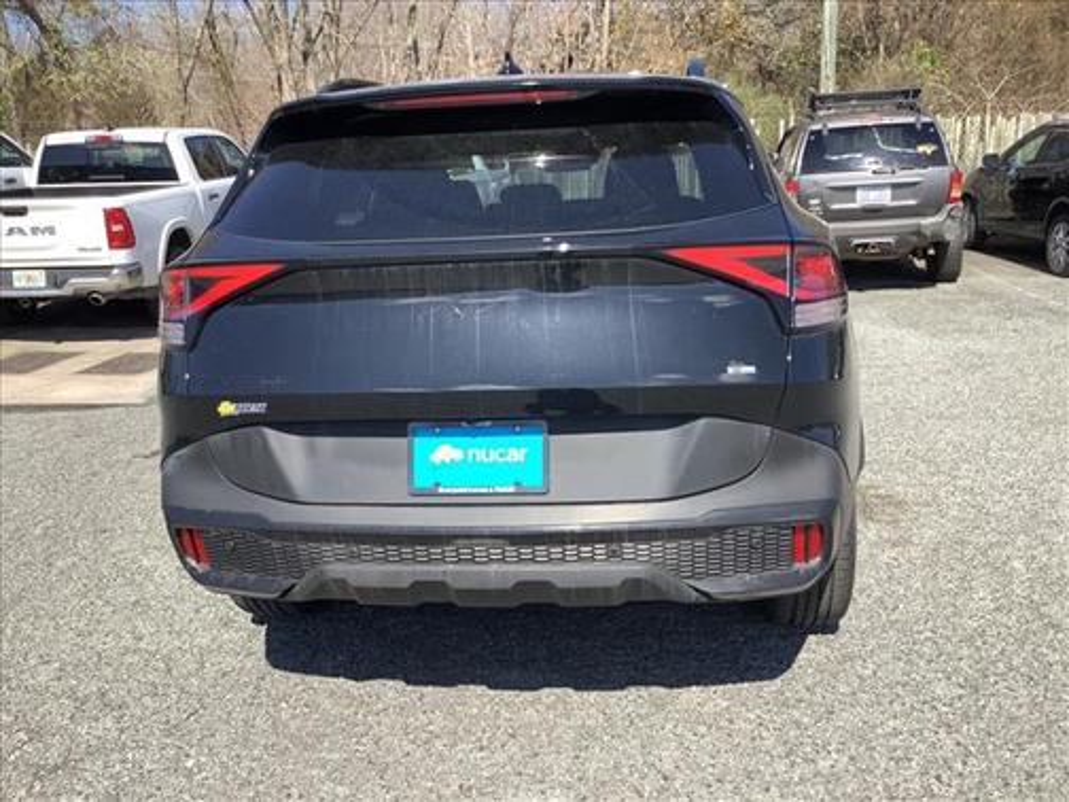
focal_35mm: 31
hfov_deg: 58.4
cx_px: 534
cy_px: 401
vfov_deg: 45.4
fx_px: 957
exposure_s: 1/741
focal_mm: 3.3
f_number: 2.4
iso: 25
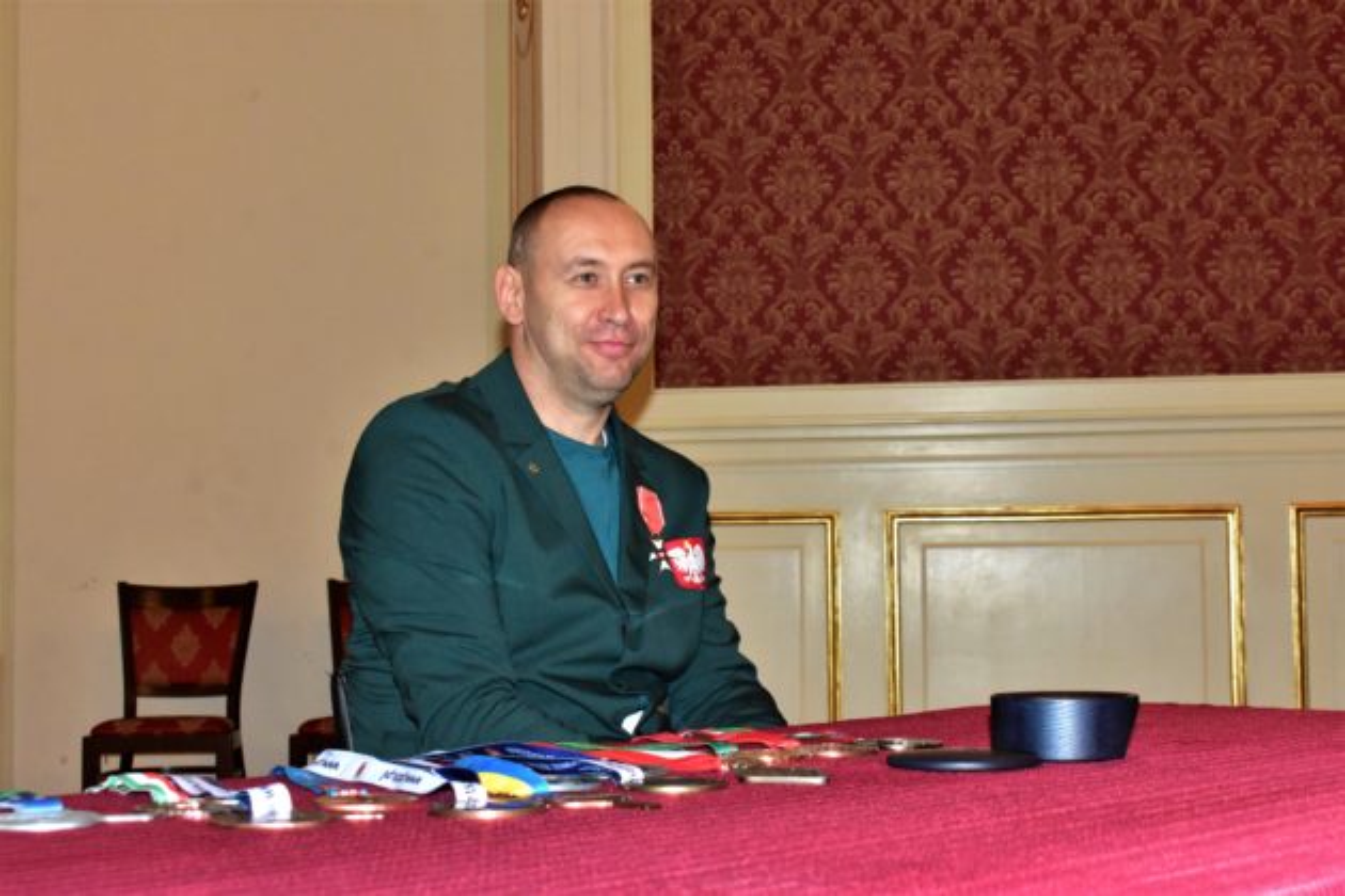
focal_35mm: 54
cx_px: 672
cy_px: 448
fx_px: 2017
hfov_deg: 36.9
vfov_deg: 25.1
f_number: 8
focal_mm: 36
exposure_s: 1/200
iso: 6400
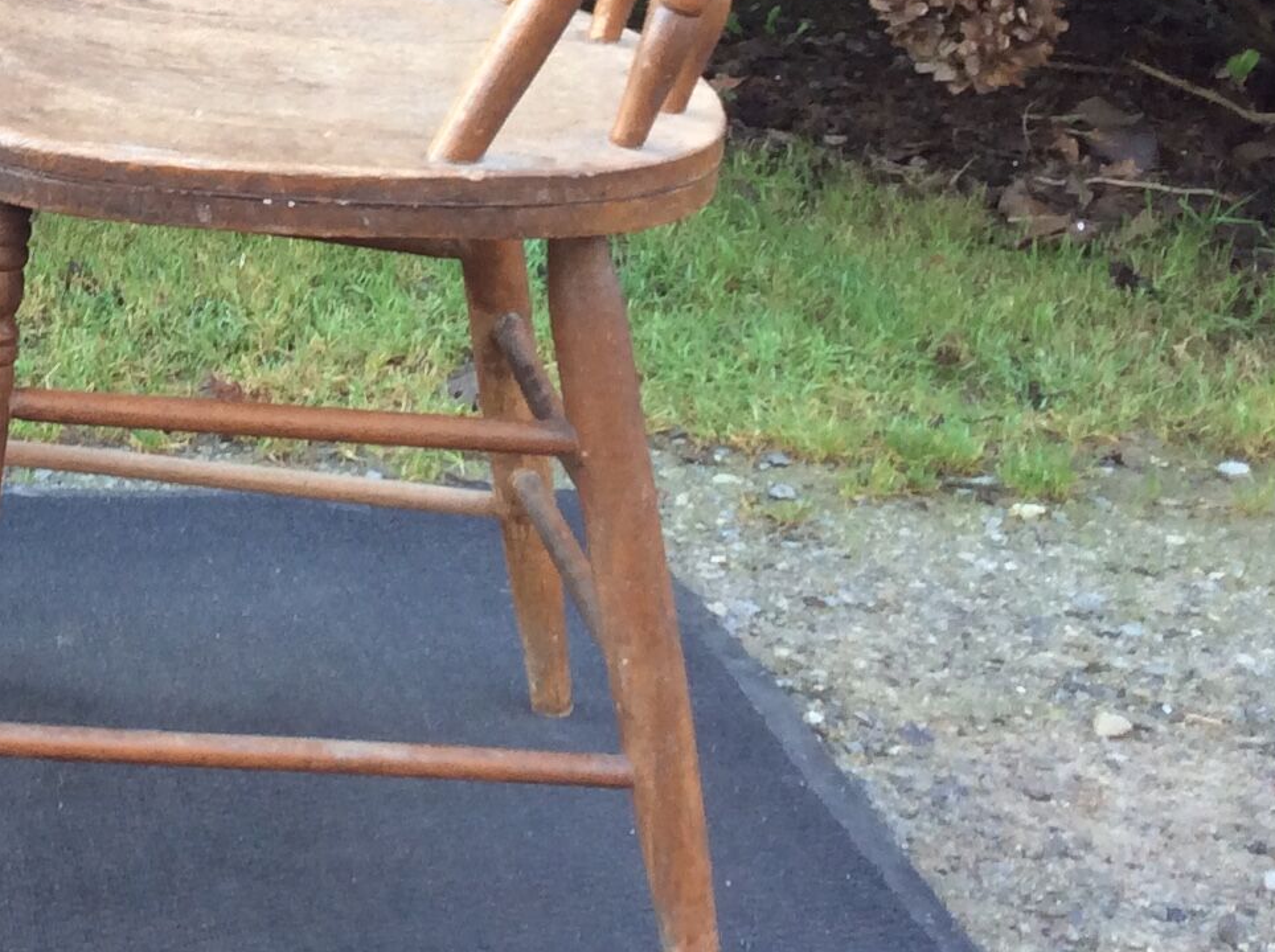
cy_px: -52
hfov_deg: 21.2
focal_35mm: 86
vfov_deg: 16.7
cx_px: -255
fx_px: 3163
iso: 32
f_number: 2.4
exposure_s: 1/50
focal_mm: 3.3
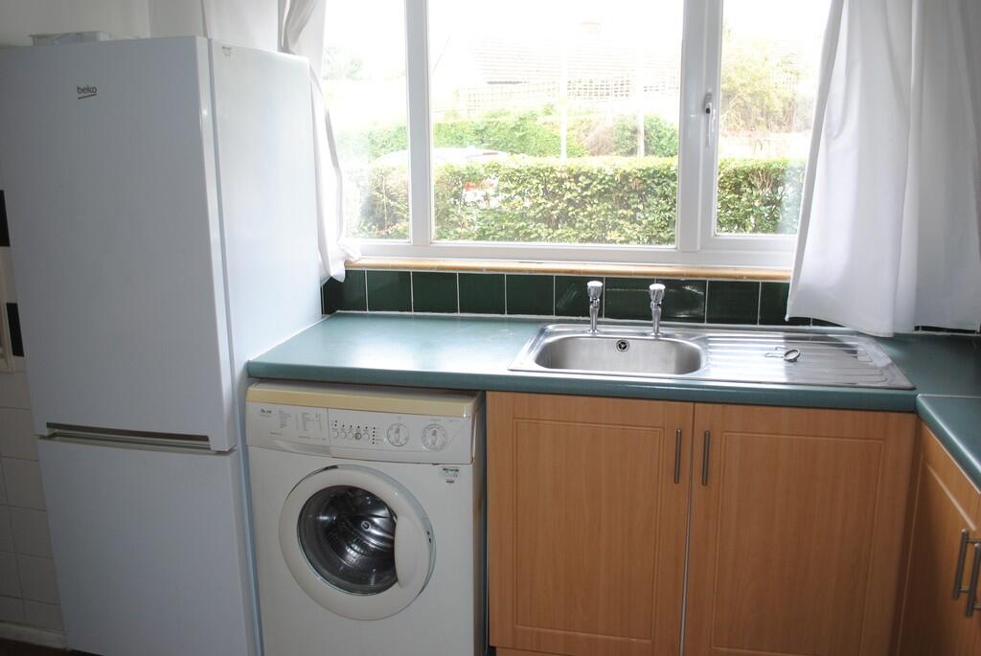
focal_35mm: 30
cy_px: 328
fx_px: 818
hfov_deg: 61.9
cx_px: 490
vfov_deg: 43.7
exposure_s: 1/80
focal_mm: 20
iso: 200
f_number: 3.8
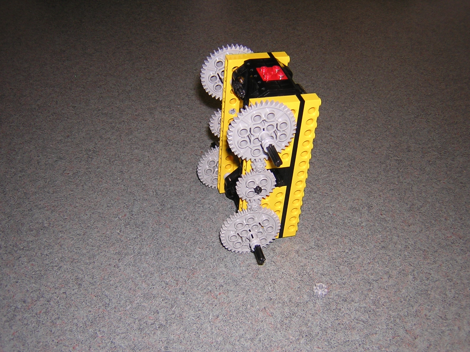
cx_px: 235
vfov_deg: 36.0
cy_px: 176
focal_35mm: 40
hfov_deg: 46.8
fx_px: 543
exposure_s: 1/60.1
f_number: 2.7
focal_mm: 5.2
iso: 100
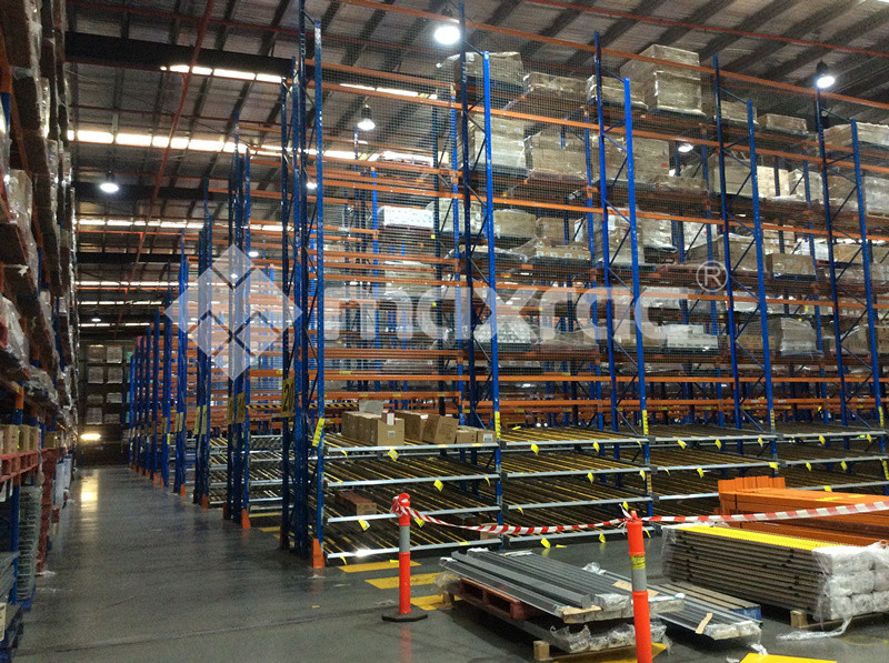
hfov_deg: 55.4
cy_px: 332
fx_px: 846
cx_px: 444
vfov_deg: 42.8
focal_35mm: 33
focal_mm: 3.3
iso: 200
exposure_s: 1/24
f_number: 2.4
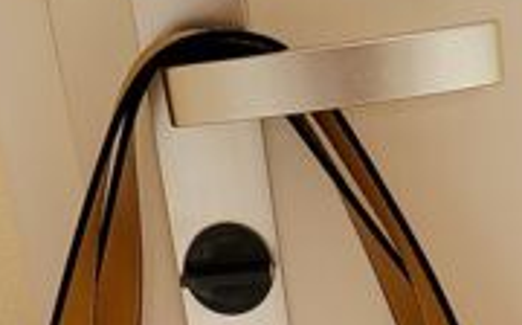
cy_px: 606
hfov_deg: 21.2
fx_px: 1392
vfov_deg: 12.1
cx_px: 342
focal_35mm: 98
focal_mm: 5.4
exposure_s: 1/50
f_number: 1.8
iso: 250
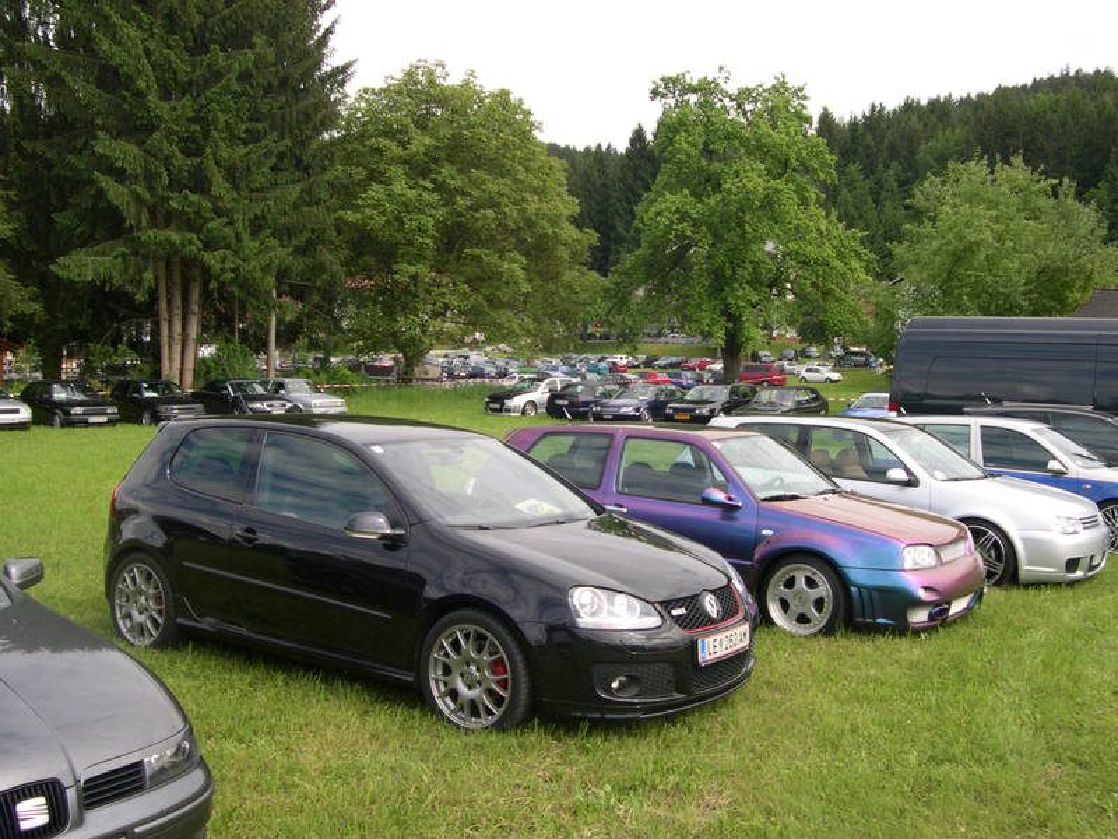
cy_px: 420
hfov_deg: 49.0
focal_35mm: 38
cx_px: 559
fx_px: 1227
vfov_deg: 37.7
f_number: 7.6
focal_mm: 8
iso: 100
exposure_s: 1/92.5
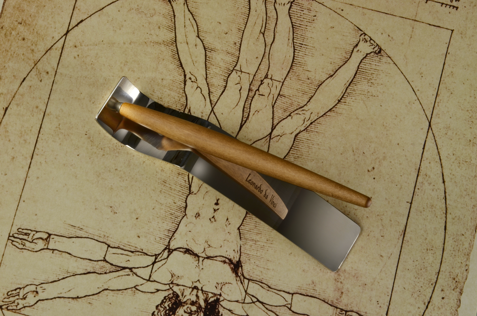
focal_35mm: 128
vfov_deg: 10.7
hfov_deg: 16.1
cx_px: 238
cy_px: 158
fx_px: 1686
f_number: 22
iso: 100
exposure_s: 1/4
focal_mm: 85
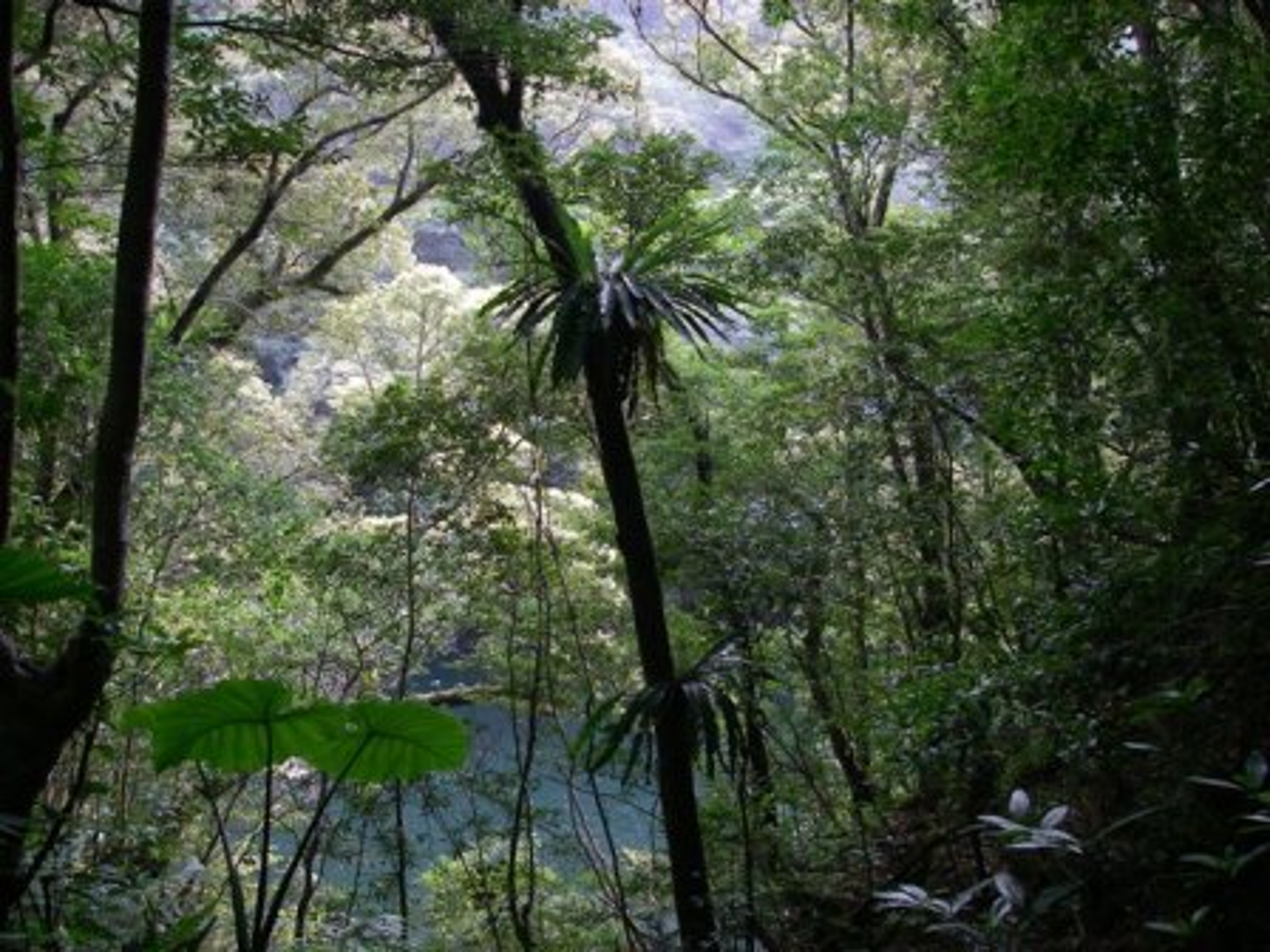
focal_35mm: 38
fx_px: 1394
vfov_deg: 37.7
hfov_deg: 49.0
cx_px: 635
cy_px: 476
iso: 160
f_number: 3.3
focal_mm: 6.3
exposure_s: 1/50
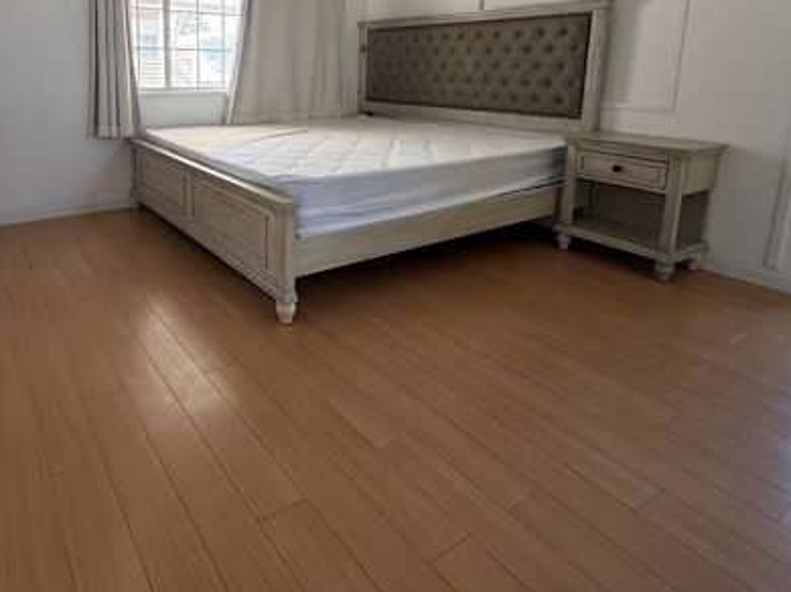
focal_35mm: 23
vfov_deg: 56.3
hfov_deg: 72.2
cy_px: 156
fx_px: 525
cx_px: 276
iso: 200
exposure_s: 1/99
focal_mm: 2.22
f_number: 2.2
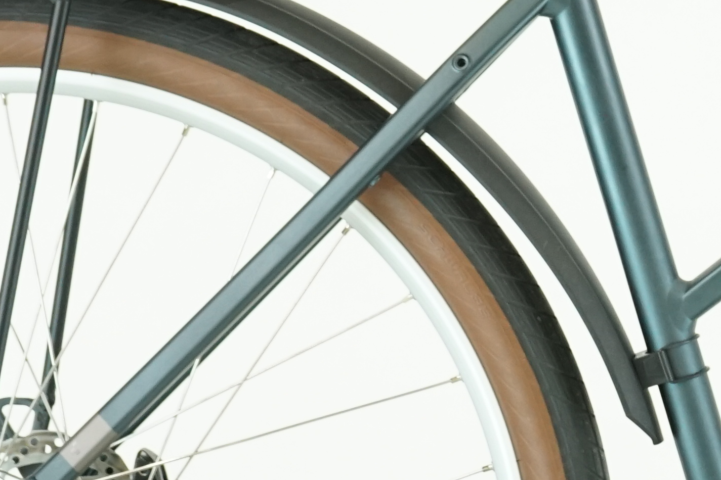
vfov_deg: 5.7
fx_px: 4806
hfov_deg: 8.5
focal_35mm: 240
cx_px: 929
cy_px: 265
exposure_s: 1/200
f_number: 5
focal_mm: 57
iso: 1600
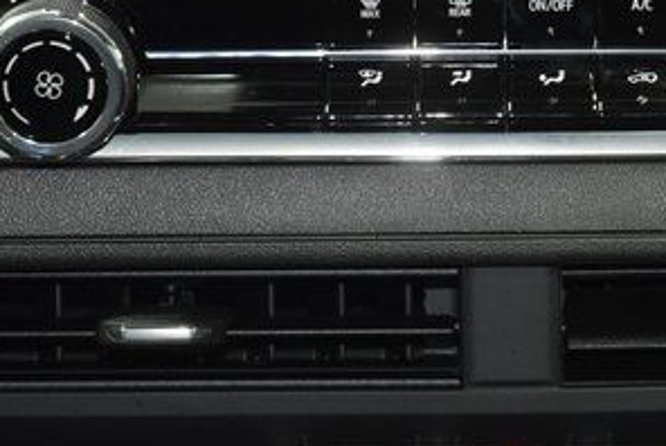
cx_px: 493
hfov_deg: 9.0
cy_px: 53
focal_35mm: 227
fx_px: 4204
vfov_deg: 6.1
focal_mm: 70
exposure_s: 1/30
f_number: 4.5
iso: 2500
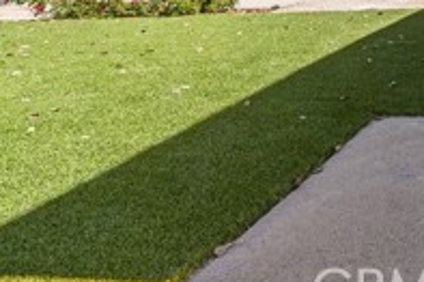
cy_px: -141
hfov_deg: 27.8
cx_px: 616
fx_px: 612
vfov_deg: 21.7
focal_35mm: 52
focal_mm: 16
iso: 100
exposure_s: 1/6
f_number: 18
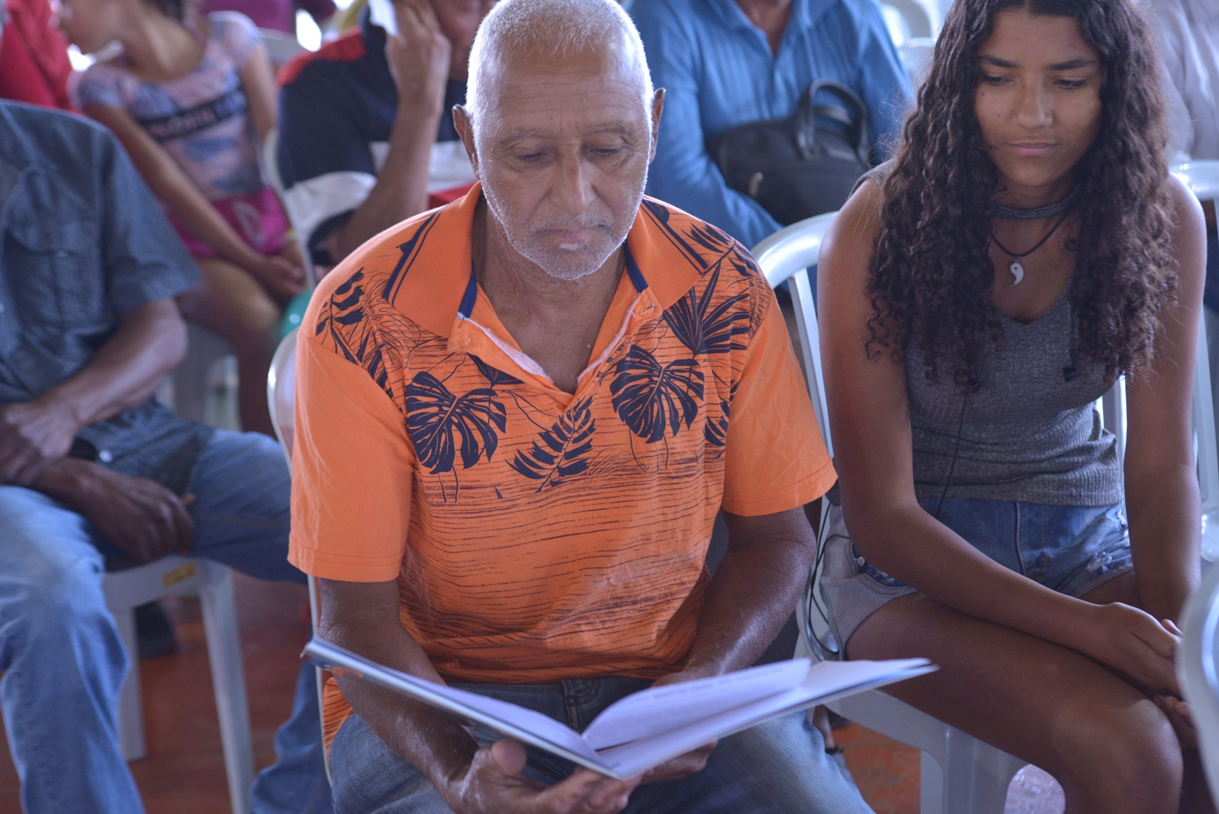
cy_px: 407
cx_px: 610
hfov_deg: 28.8
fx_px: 2371
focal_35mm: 70
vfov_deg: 19.5
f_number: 4.5
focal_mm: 70
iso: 1600
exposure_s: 1/160
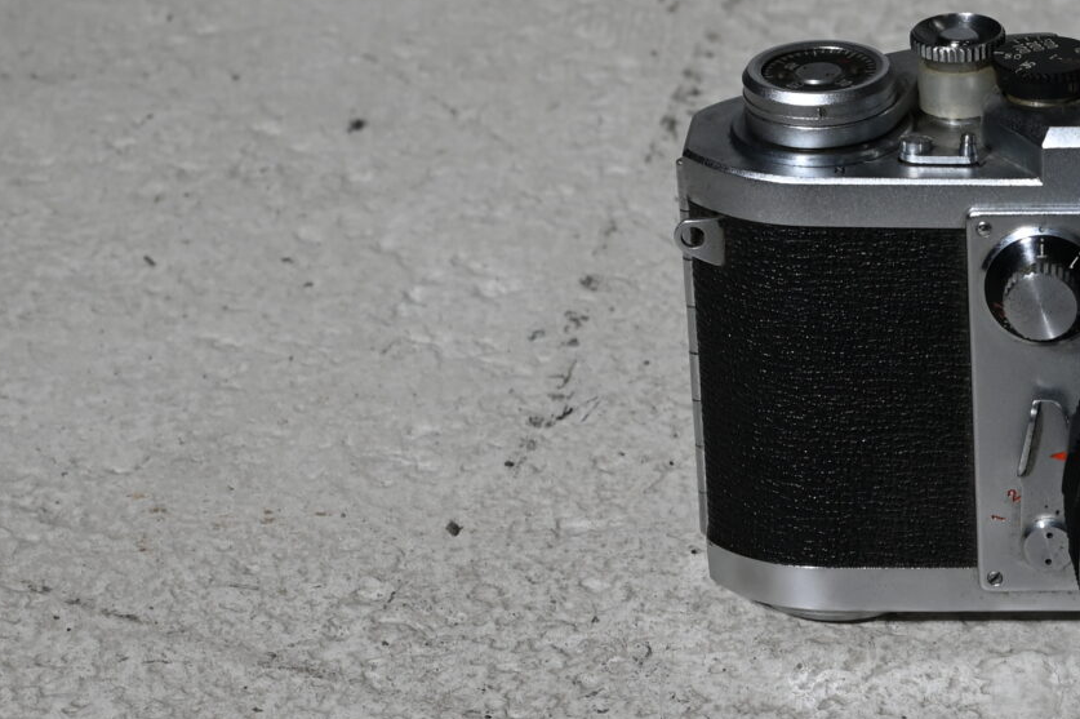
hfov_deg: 13.1
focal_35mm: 153
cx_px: 1248
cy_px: 471
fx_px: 4587
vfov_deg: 9.0
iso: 220
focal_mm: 50
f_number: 10
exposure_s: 1/60
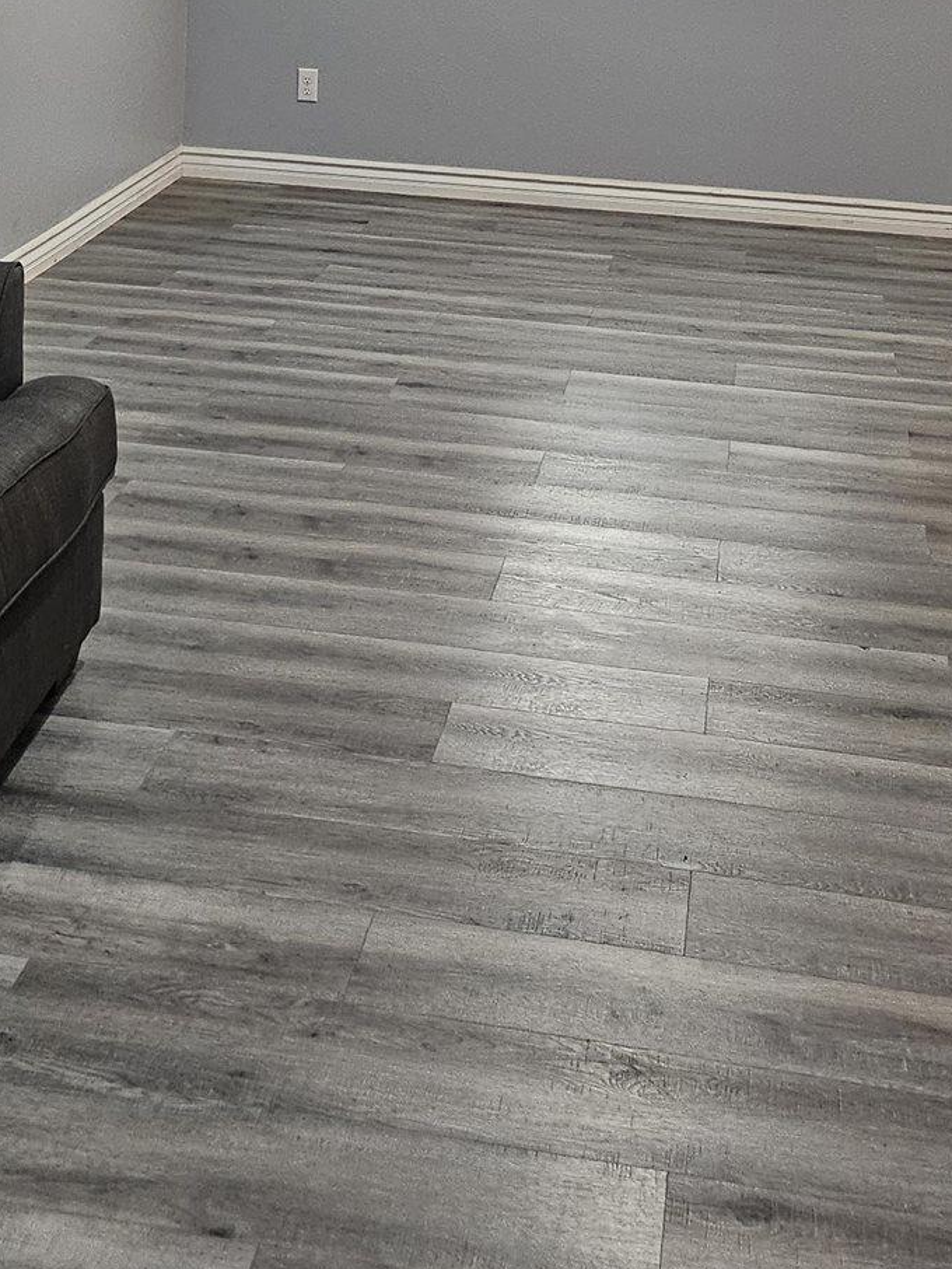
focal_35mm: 61
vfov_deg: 30.1
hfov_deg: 24.0
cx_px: 375
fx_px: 2236
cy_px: 97
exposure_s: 1/120
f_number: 1.8
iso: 800
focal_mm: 5
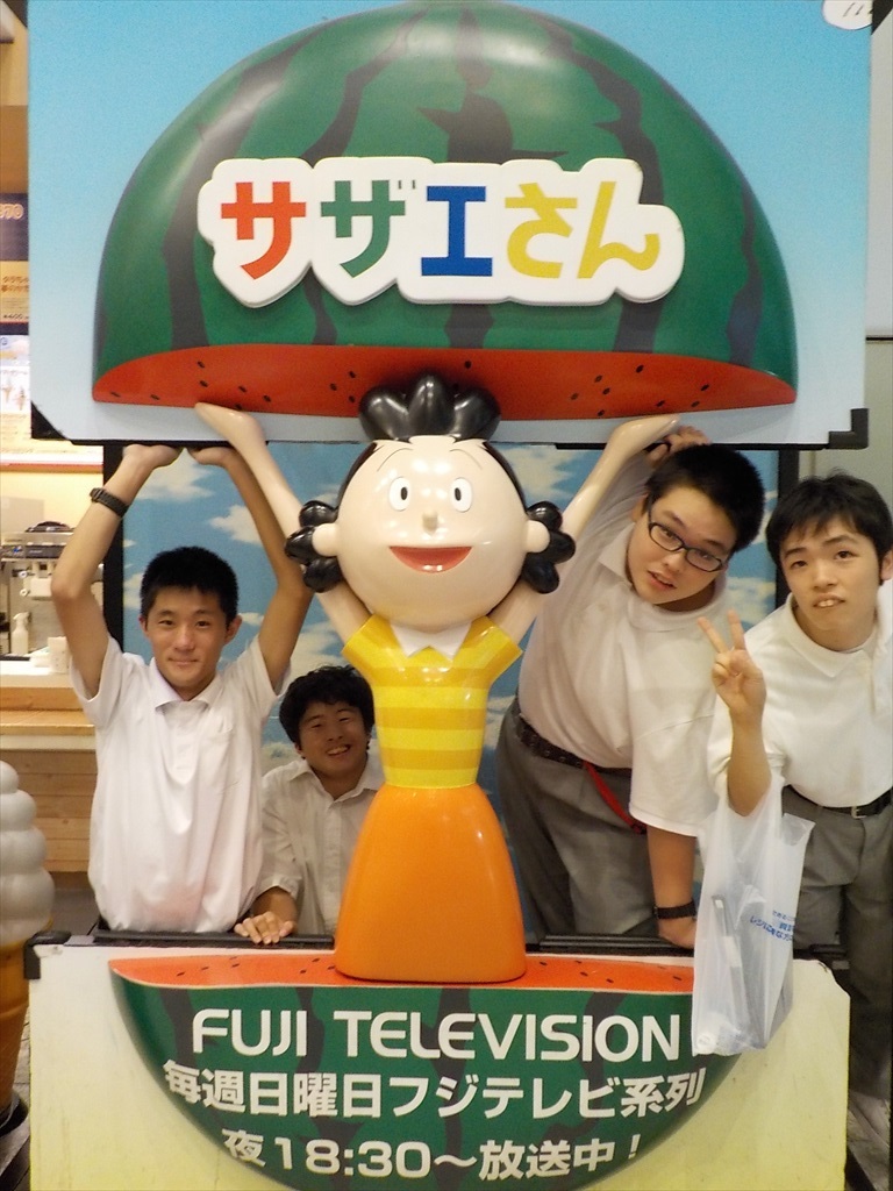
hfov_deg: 46.8
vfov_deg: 60.0
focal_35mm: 30
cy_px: 596
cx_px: 446
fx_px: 1032
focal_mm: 4.1
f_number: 3.3
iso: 360
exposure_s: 1/30
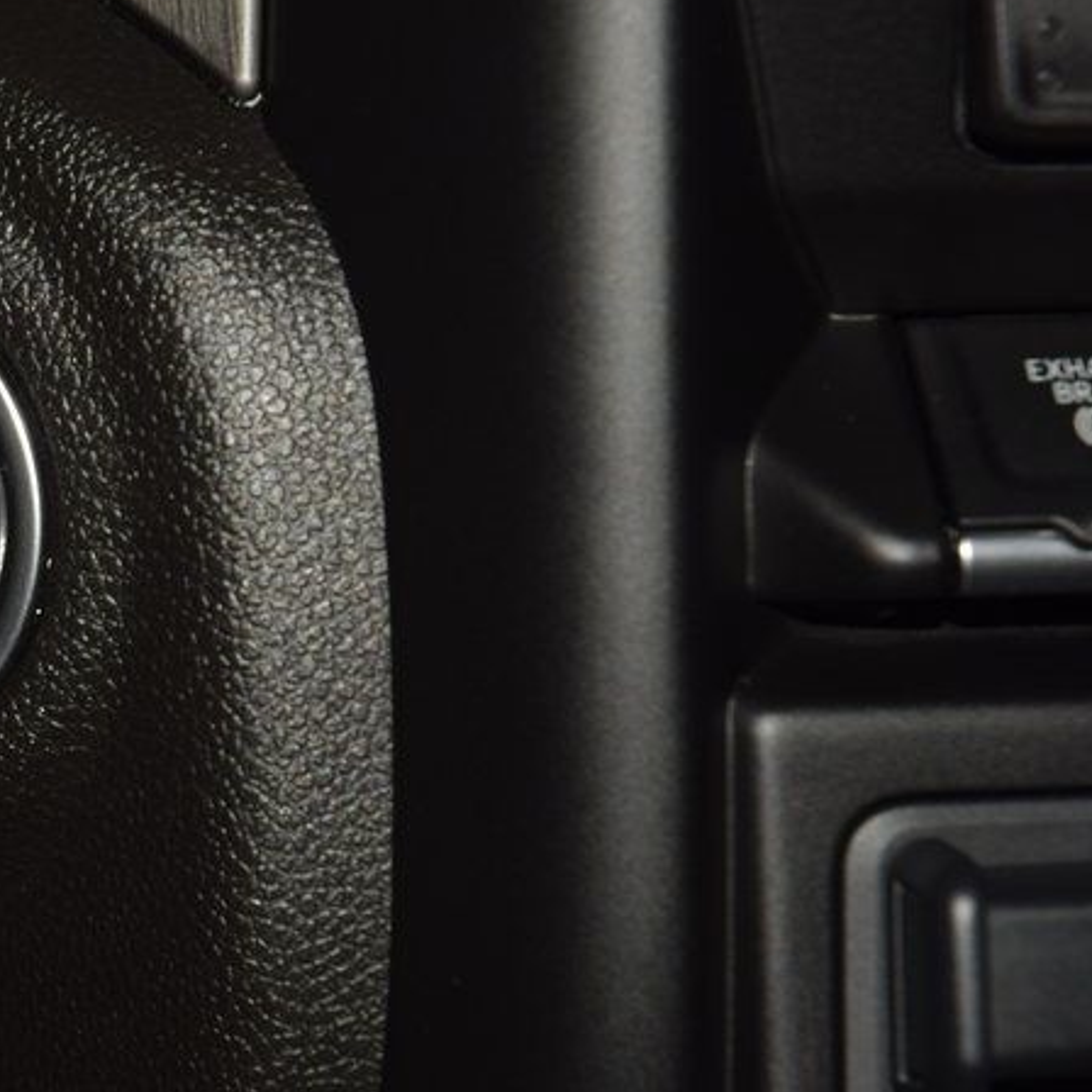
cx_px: -136
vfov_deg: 8.6
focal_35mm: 204
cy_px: 520
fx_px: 7281
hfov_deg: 8.5
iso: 100
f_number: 8
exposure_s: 1/125
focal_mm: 70
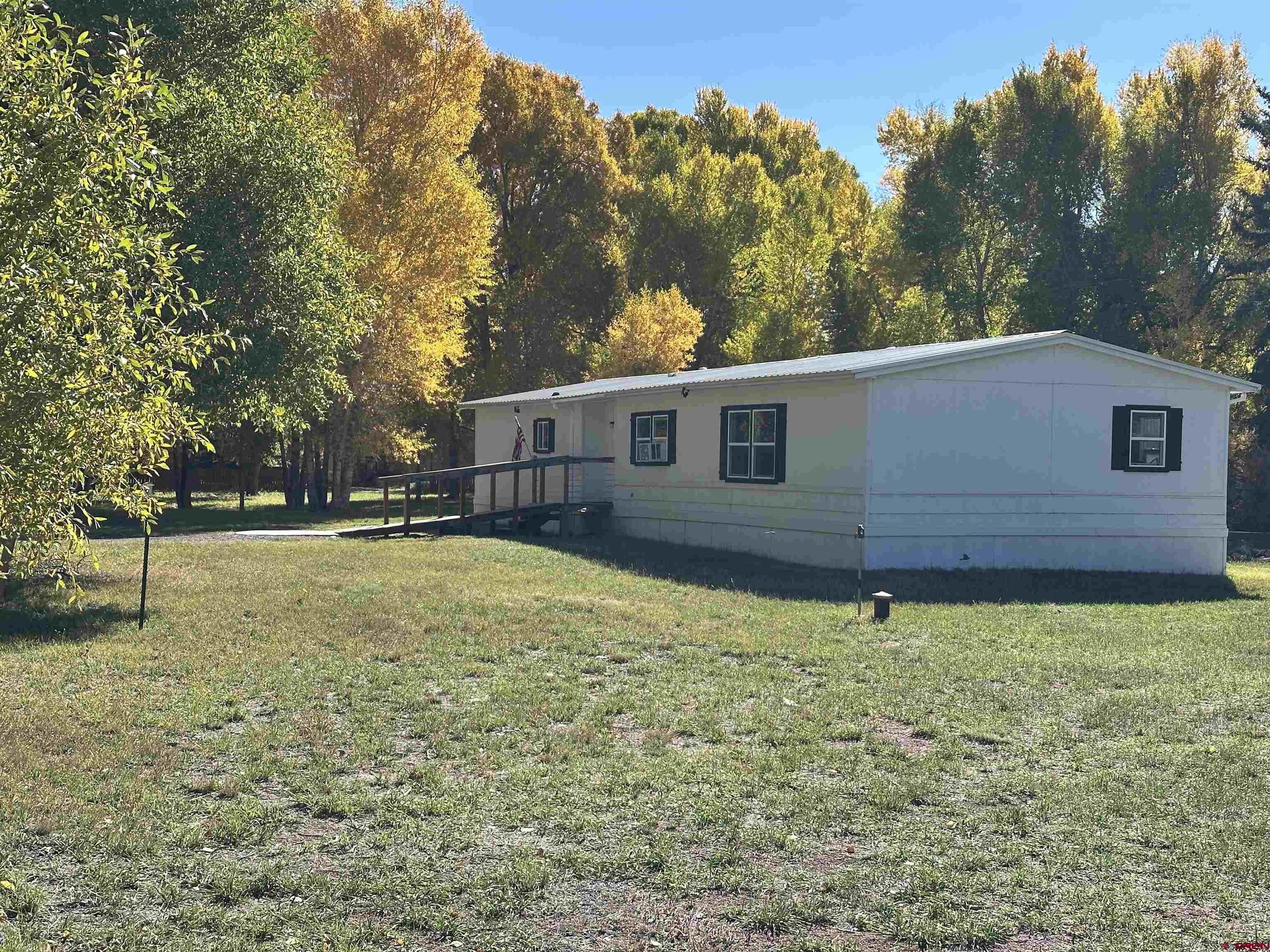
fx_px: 1761
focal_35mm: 48
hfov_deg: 39.7
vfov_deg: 30.3
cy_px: 476
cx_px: 635
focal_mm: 6.86
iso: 64
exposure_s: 1/2410
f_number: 1.78
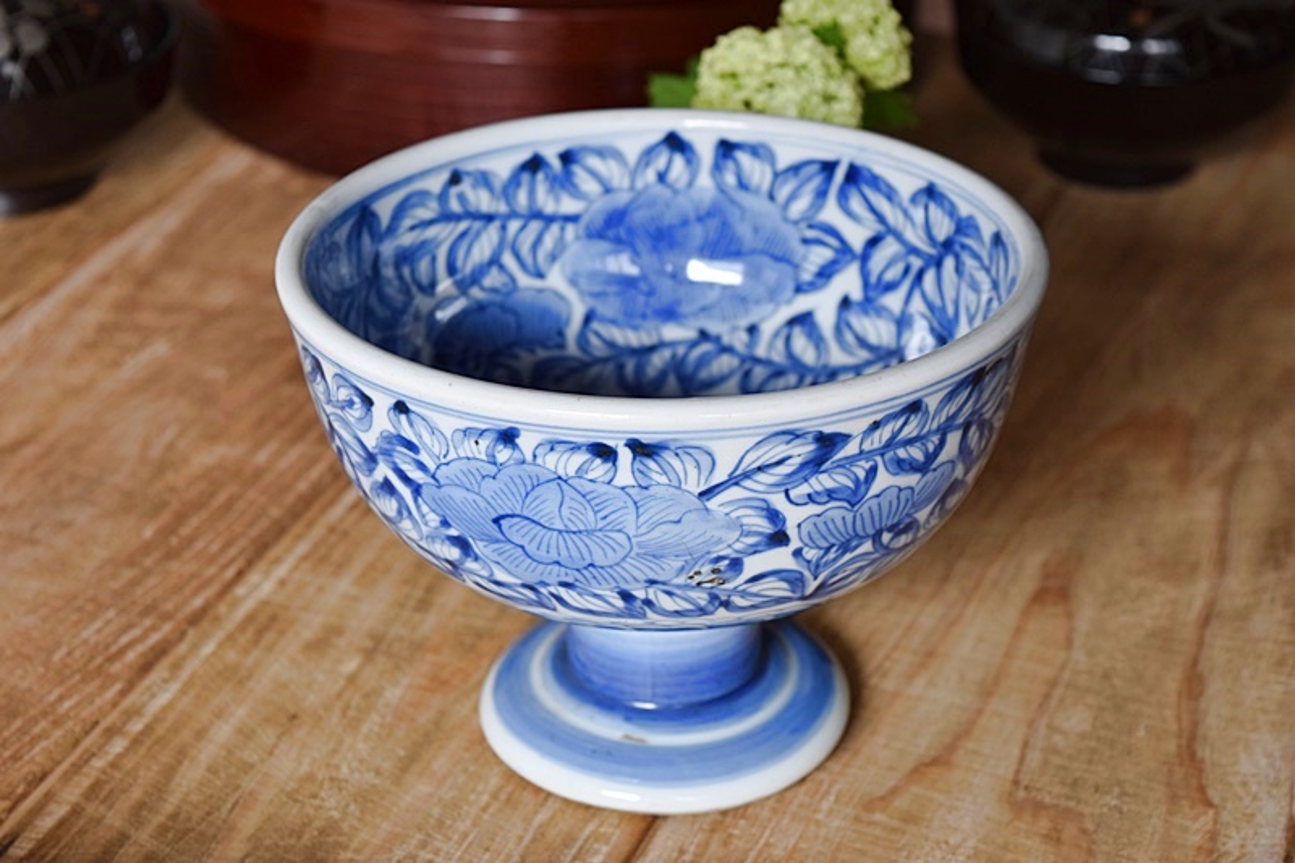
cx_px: 648
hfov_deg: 24.6
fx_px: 2967
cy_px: 432
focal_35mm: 82
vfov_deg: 16.5
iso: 400
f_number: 5.6
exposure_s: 1/4
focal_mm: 55
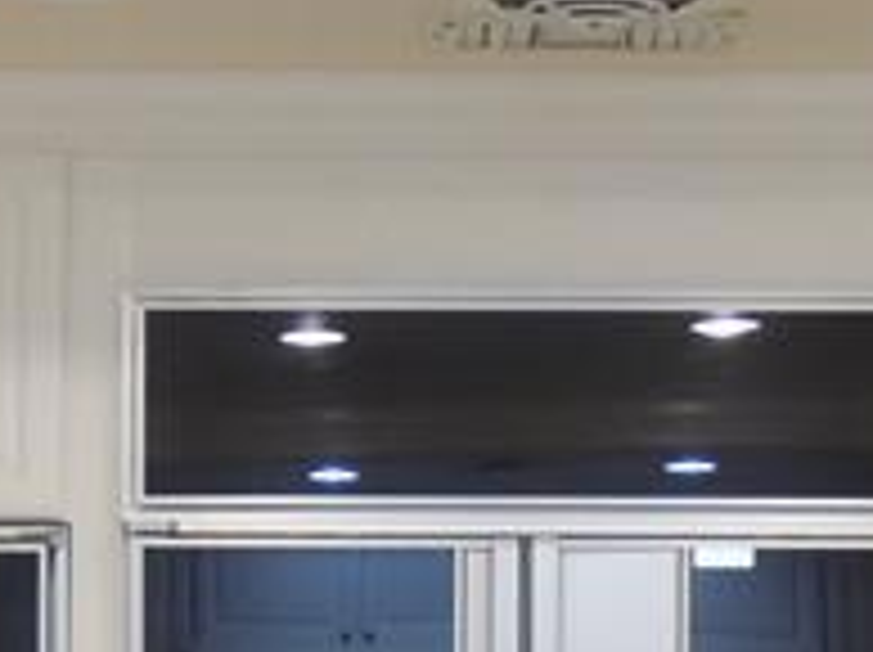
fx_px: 3199
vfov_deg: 11.1
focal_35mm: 127
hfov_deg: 15.5
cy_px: 1030
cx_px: 432
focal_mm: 4.3
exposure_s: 1/30
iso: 320
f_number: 2.8
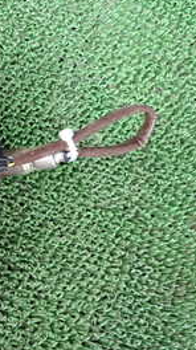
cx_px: -160
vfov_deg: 33.8
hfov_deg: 16.2
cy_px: 205
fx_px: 574
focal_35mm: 62
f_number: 2
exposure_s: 1/60
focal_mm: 4.5
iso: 200
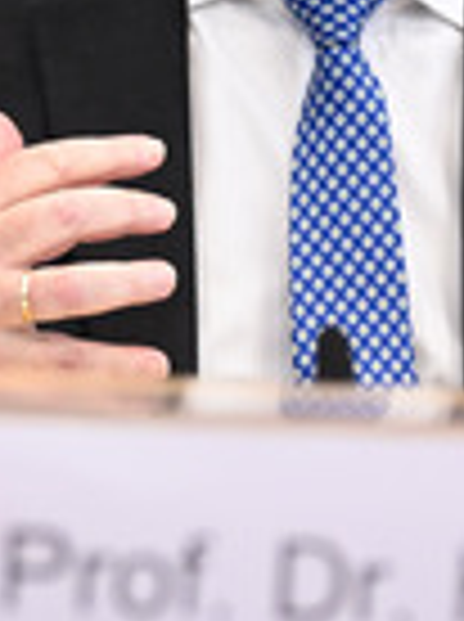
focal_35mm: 283
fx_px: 5074
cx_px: 282
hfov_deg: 5.2
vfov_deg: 7.0
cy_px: -22
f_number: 3.5
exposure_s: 1/1250
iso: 4000
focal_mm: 90
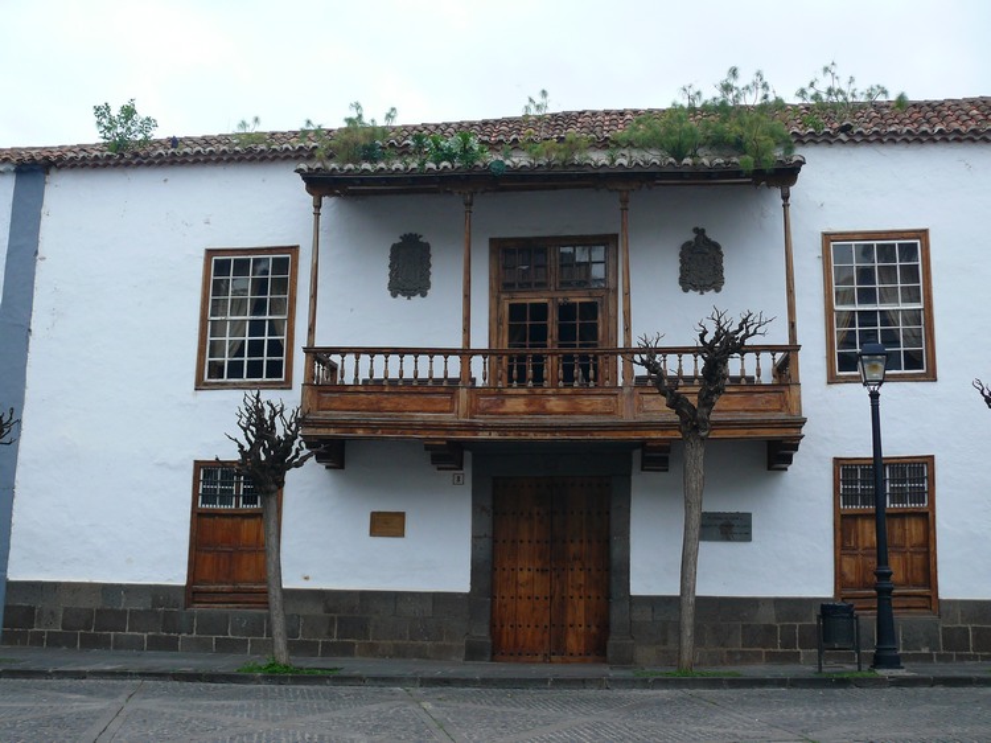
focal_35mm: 40
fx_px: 1145
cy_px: 372
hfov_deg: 46.8
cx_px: 496
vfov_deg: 35.9
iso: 100
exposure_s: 1/80
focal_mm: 8.4
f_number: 2.8
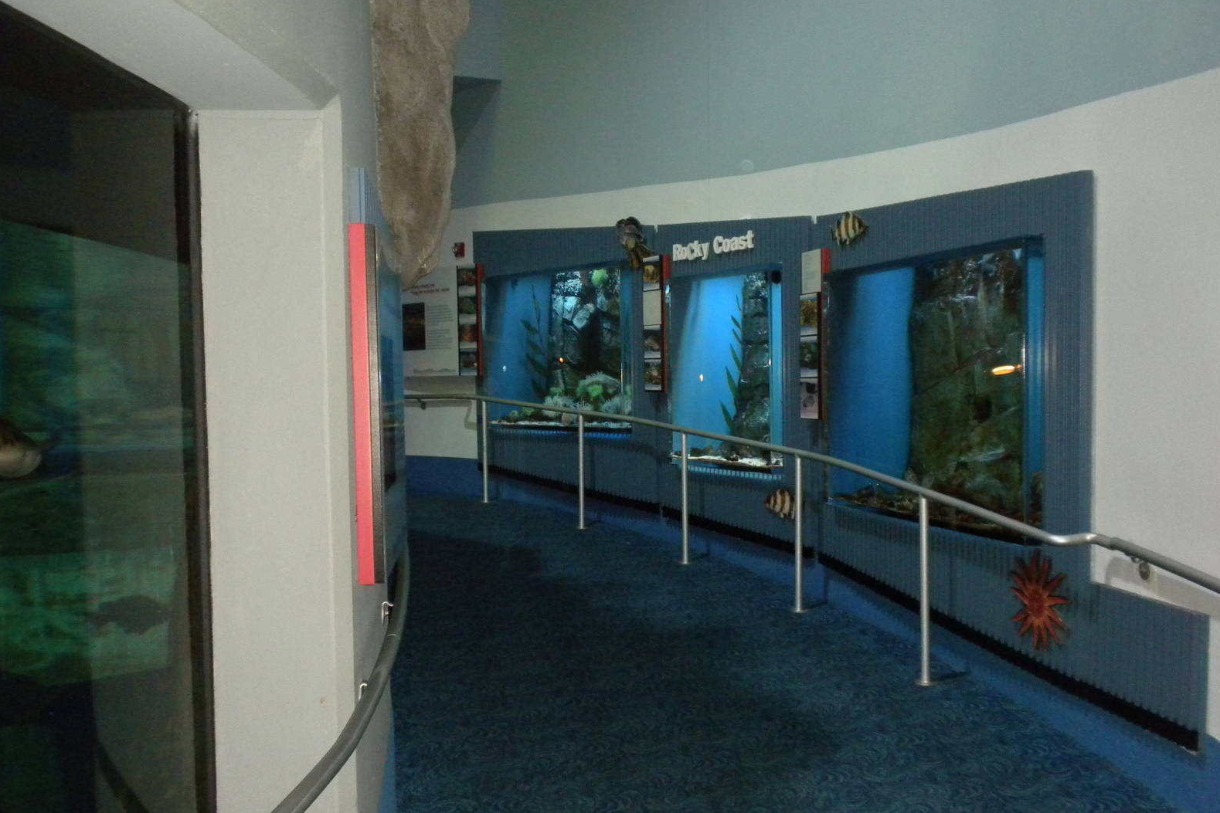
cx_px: 610
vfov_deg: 34.2
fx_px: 1322
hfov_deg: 49.5
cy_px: 429
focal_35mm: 39
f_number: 3.5
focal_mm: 6.6
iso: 414
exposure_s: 1/30
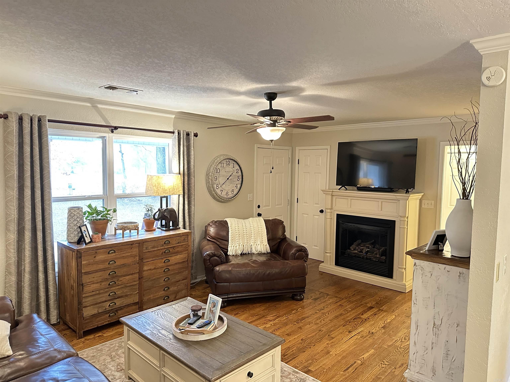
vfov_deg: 56.8
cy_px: 191
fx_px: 354
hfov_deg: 71.6
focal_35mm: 24
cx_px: 255
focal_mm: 6.86
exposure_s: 1/40
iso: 1000
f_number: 1.78
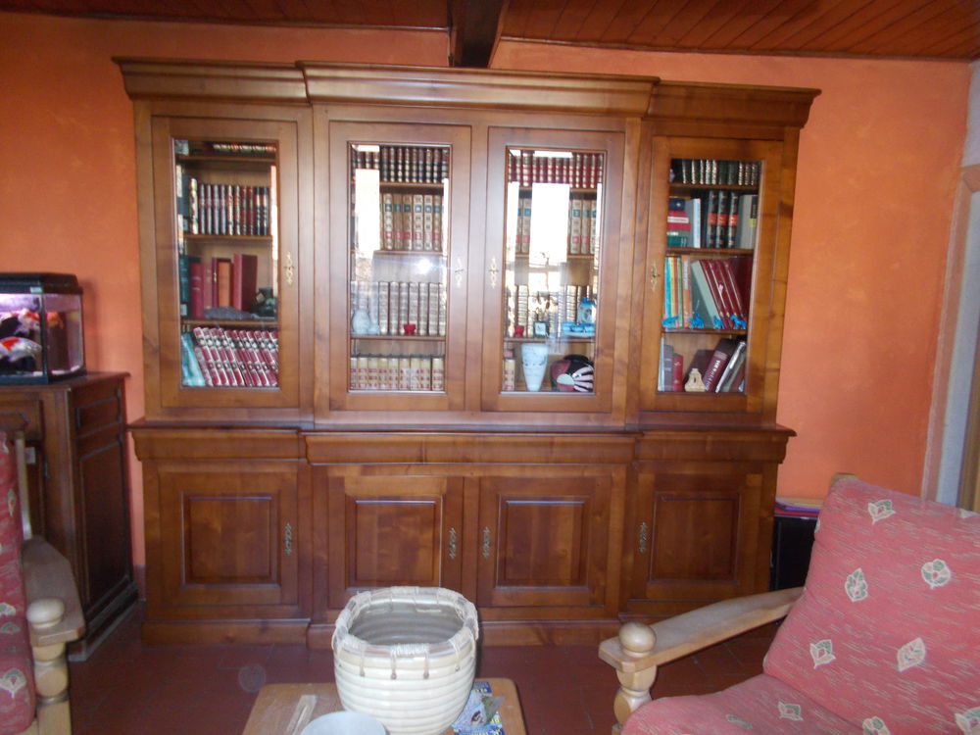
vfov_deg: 53.1
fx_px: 736
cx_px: 490
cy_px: 368
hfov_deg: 67.3
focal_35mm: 26
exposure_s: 1/25
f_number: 3.2
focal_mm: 4.6
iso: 320
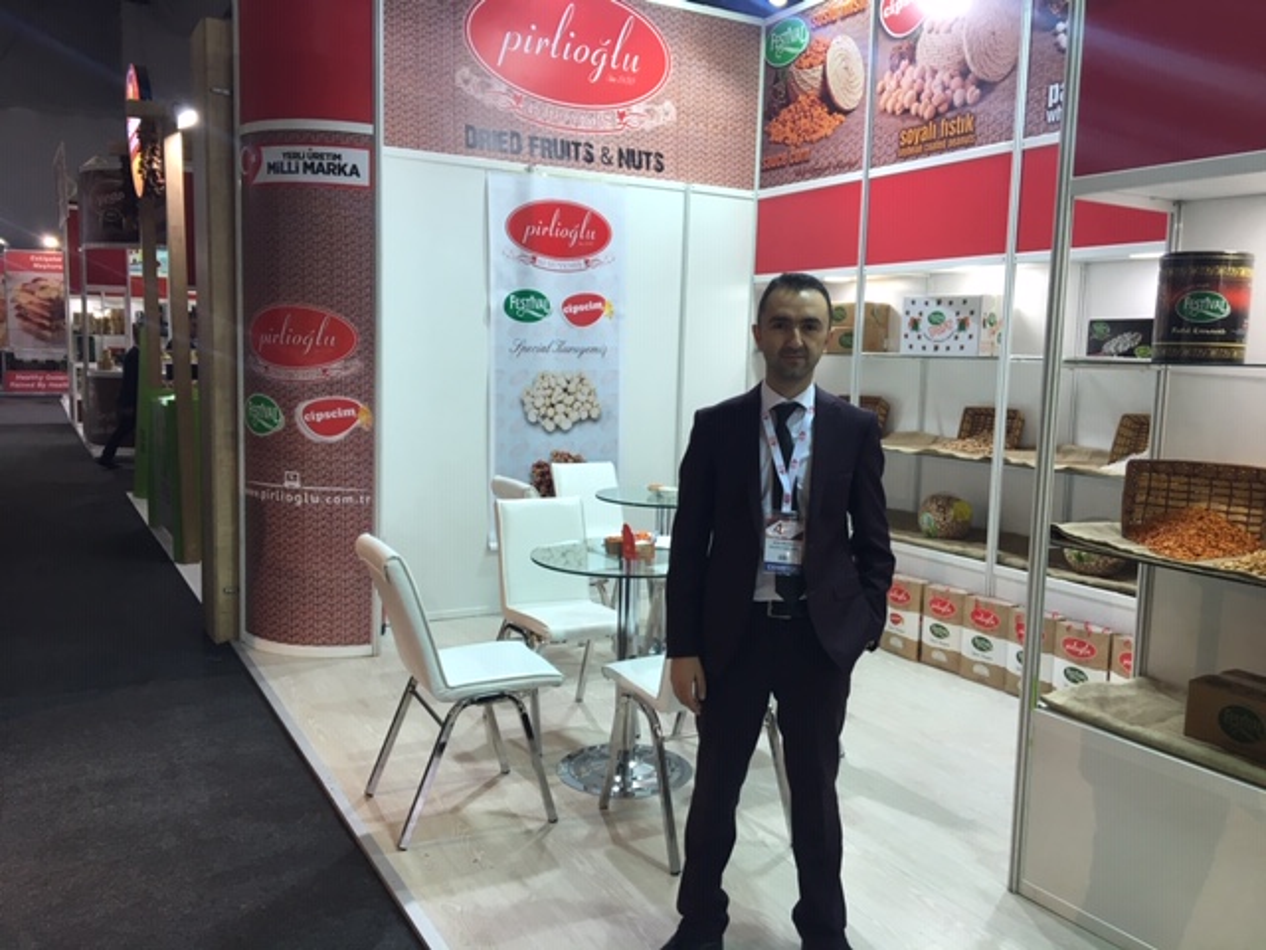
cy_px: 475
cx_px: 633
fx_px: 1061
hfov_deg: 61.7
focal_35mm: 29
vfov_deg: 48.2
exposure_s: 1/33
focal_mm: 4.15
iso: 25
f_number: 2.2
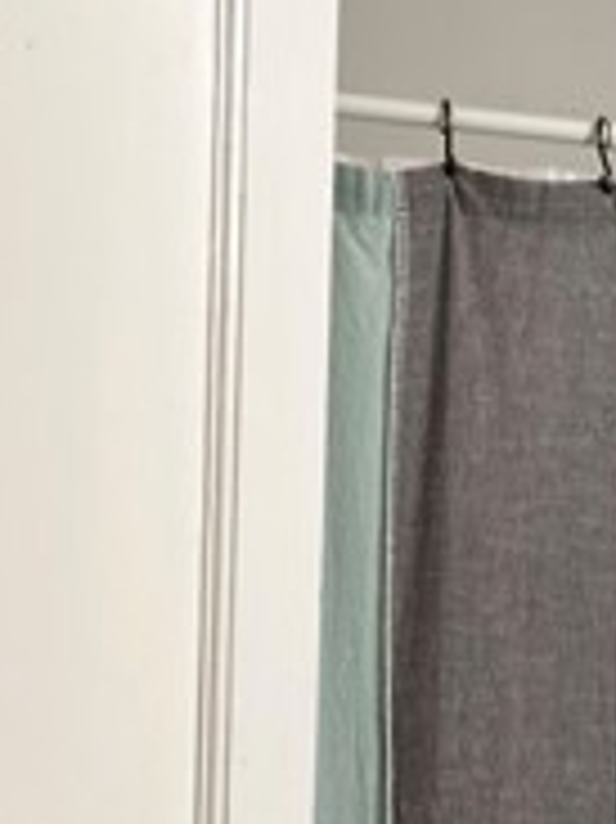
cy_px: 734
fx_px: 2162
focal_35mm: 91
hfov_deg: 14.6
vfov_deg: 21.1
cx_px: 1039
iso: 64
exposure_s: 1/60
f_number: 1.6
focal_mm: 5.1
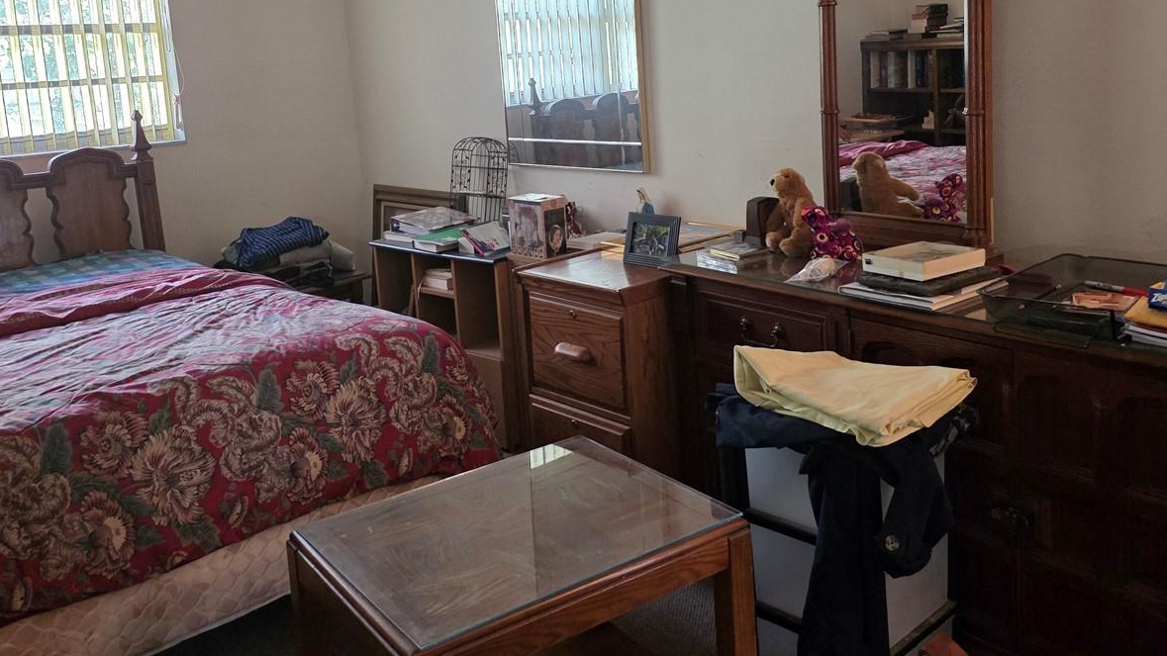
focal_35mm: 34
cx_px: 612
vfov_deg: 34.1
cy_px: 191
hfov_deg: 58.0
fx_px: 1052
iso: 500
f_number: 1.7
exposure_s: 1/120
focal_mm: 6.25
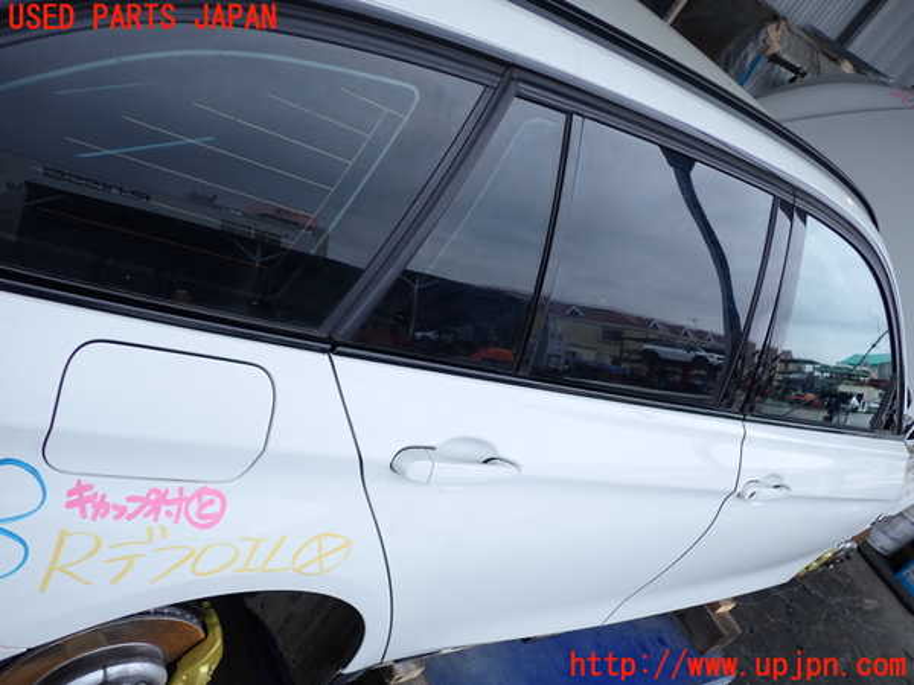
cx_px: 457
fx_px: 845
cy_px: 342
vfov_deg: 44.2
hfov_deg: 56.8
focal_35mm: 32
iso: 100
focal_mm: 5.79
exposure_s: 1/250
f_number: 2.4
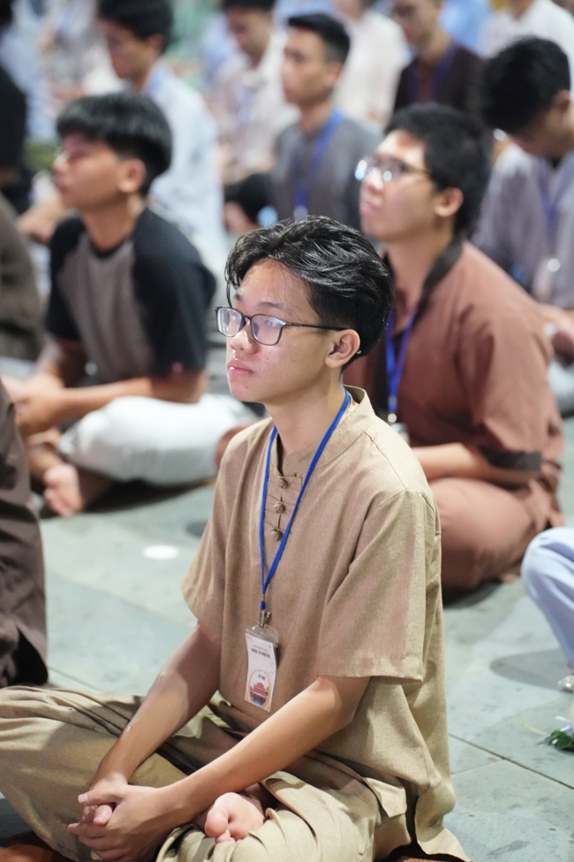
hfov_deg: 13.3
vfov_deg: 19.8
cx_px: 287
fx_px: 2463
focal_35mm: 103
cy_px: 431
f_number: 2.8
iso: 12800
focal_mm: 103
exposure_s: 1/100
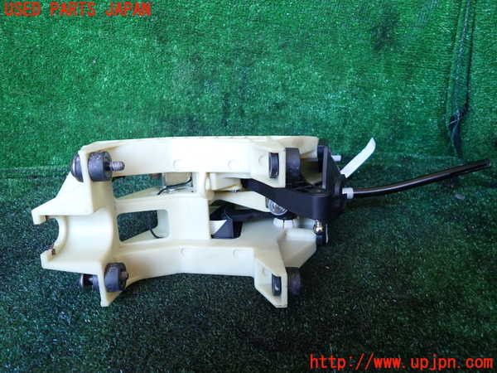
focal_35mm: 25
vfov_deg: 54.9
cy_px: 186
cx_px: 248
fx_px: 359
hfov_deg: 69.4
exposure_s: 1/50
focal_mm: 4.5
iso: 200
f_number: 2
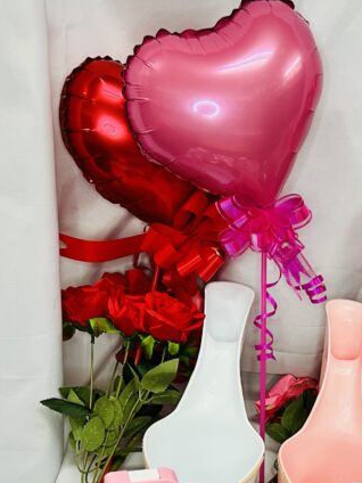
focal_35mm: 49
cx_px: 312
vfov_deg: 36.9
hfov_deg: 28.7
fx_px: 683
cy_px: 418
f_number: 1.5
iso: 100
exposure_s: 1/60
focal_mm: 5.7
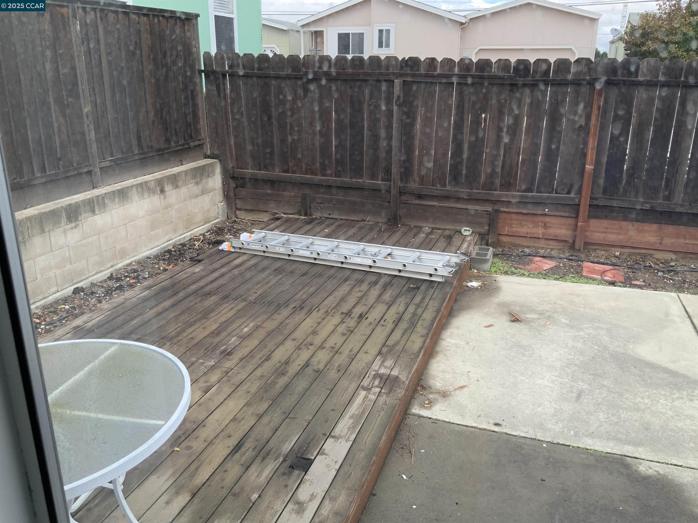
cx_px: 349
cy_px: 262
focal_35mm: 29
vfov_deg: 48.2
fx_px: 585
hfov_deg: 61.7
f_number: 1.8
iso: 16
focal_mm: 3
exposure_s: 1/223
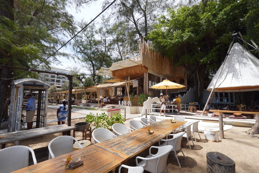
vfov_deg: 72.0
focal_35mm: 16
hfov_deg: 95.0
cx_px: 130
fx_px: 119
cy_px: 86
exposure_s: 1/400
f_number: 8
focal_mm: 11
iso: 250
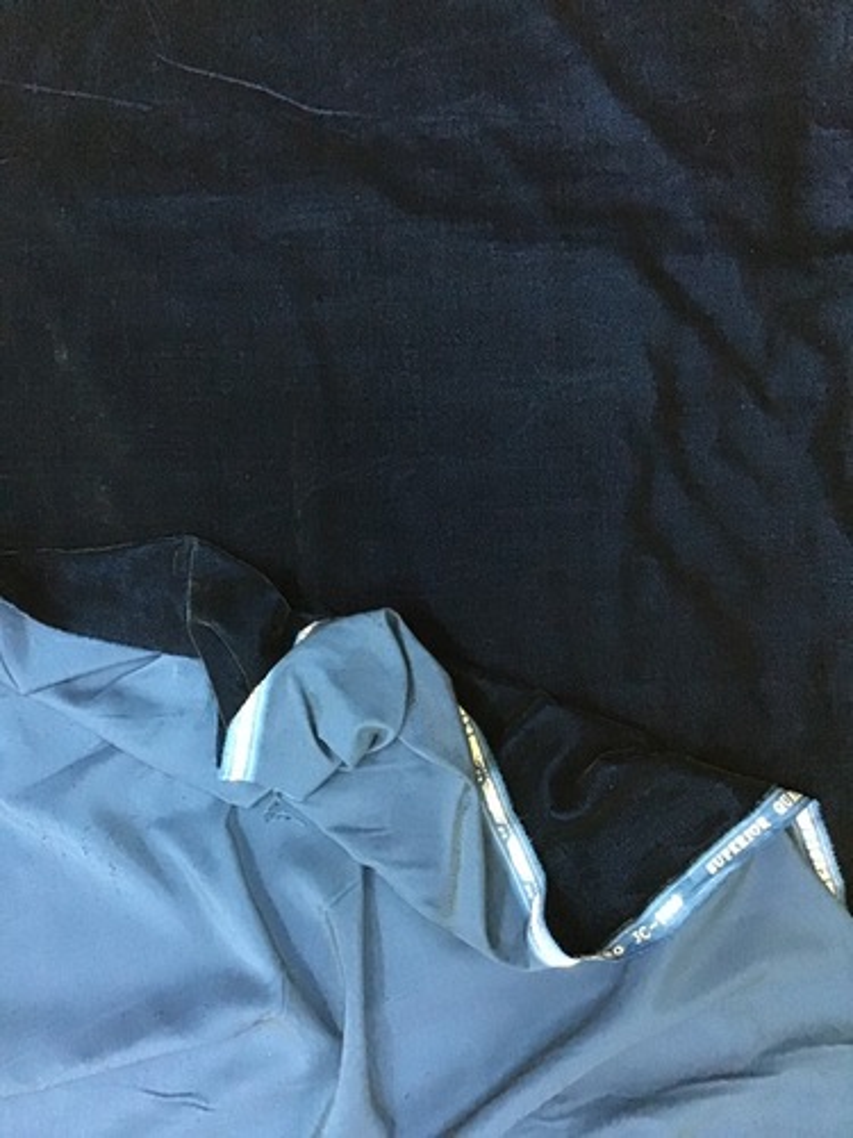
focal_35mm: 31
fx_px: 1019
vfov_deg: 58.4
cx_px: 426
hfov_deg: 45.4
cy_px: 569
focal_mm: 3.3
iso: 800
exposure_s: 1/17
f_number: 2.4
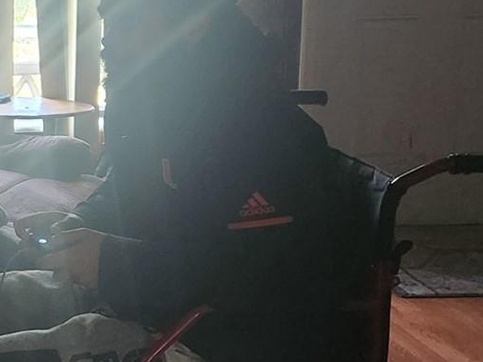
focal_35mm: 93
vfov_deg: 15.8
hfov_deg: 17.9
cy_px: 59
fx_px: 1298
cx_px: -323
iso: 640
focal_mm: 5.4
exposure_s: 1/60
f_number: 1.8
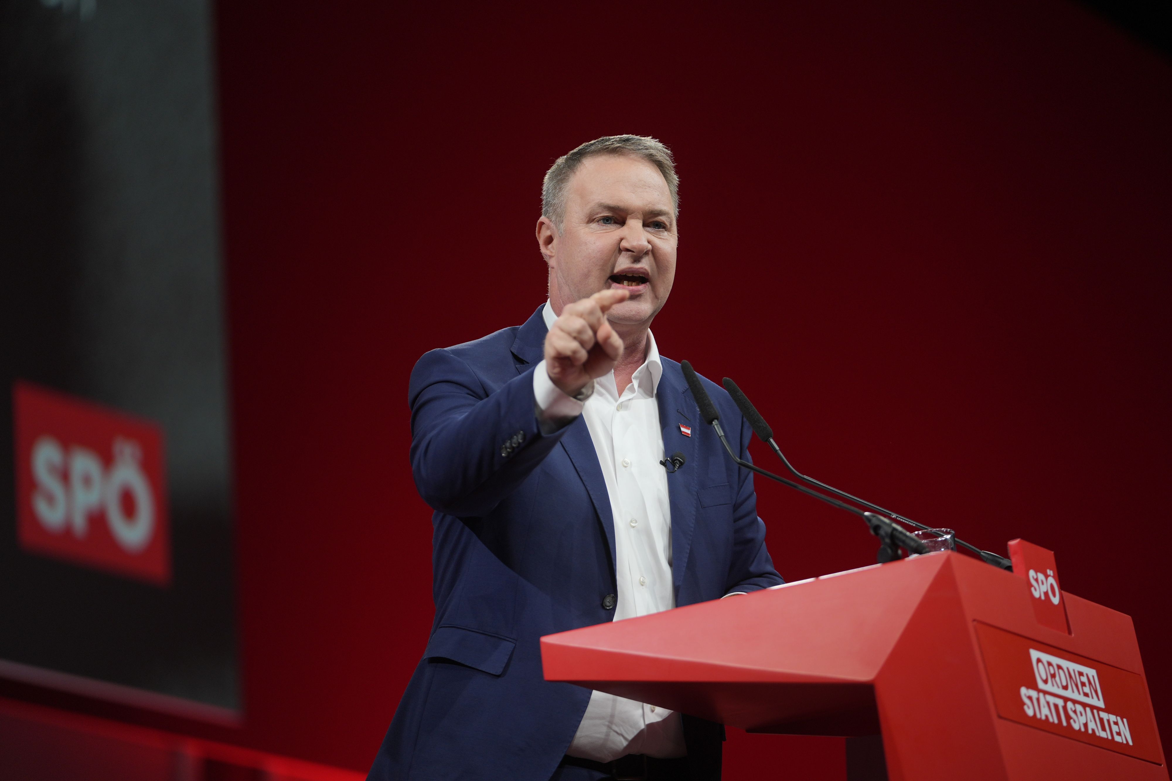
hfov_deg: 12.5
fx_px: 5371
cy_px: 390
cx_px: 586
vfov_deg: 8.3
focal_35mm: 165
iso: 320
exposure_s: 1/640
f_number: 2.8
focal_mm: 165
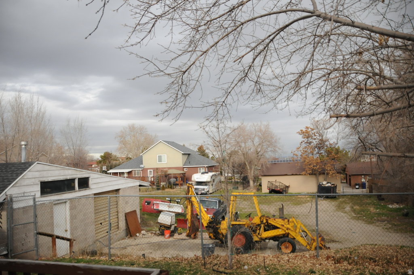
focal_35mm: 27
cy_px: 138
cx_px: 207
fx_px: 310
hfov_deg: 67.4
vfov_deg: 47.8
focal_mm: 18
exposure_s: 1/3200
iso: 800
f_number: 3.5
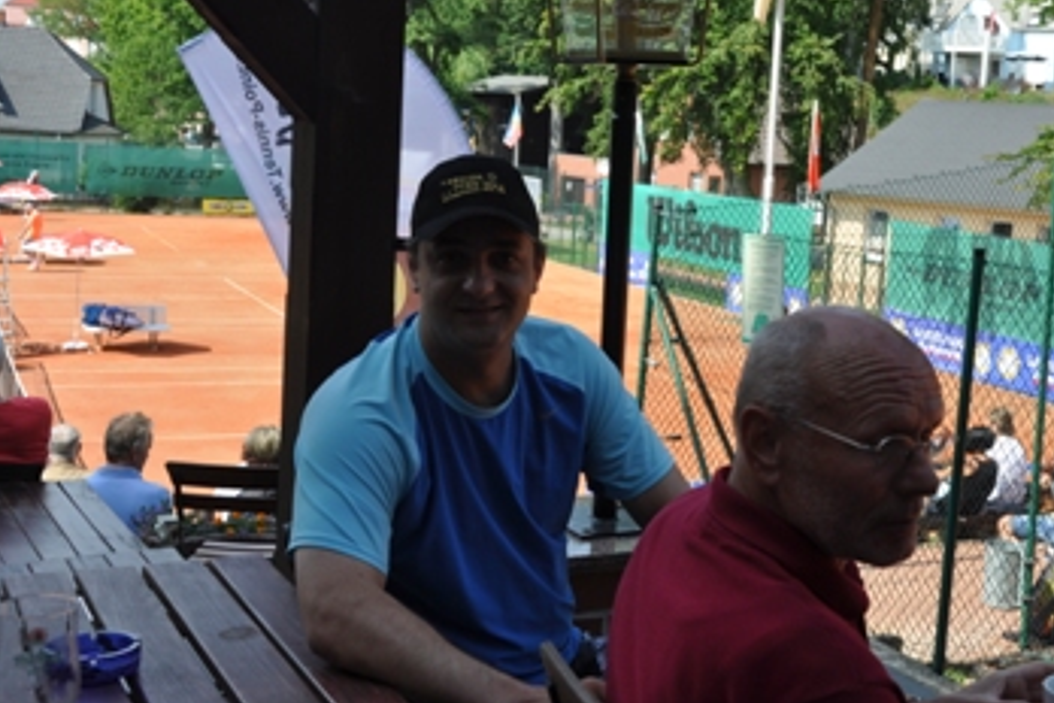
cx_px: 627
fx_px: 1581
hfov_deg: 36.7
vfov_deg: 25.0
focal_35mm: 54
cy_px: 255
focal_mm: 28
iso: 200
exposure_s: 1/250
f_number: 8
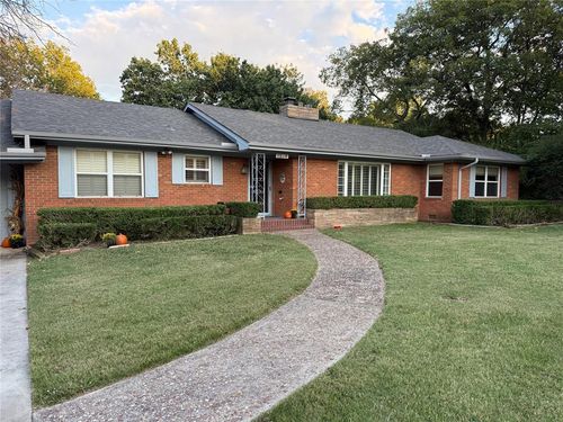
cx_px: 282
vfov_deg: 56.8
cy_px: 211
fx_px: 390
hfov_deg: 71.6
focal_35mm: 24
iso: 100
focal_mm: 6.76
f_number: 1.78
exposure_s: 1/257
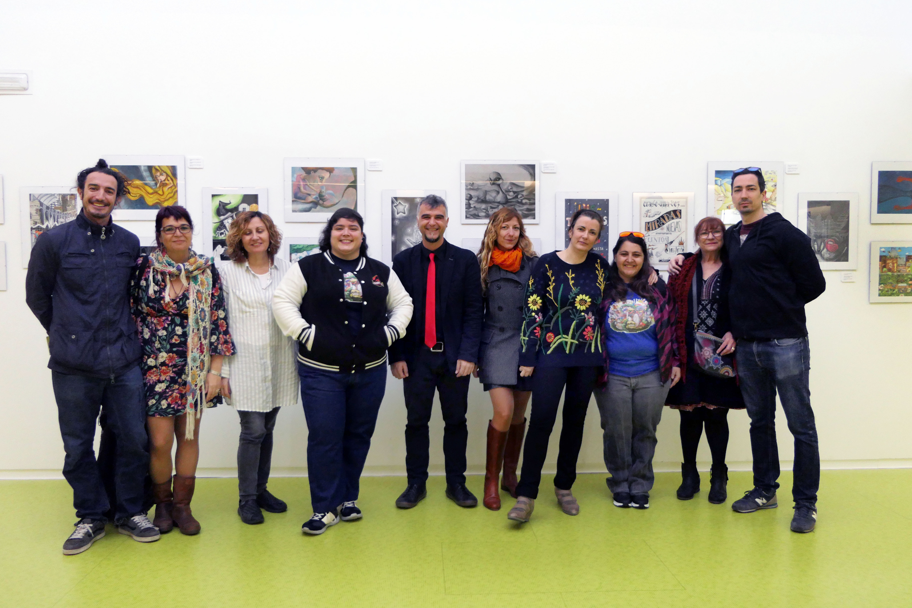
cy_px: 304
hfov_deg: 63.7
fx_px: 735
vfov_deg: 45.0
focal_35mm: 29
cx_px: 456
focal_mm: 10.5
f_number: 3
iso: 1000
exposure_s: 1/80
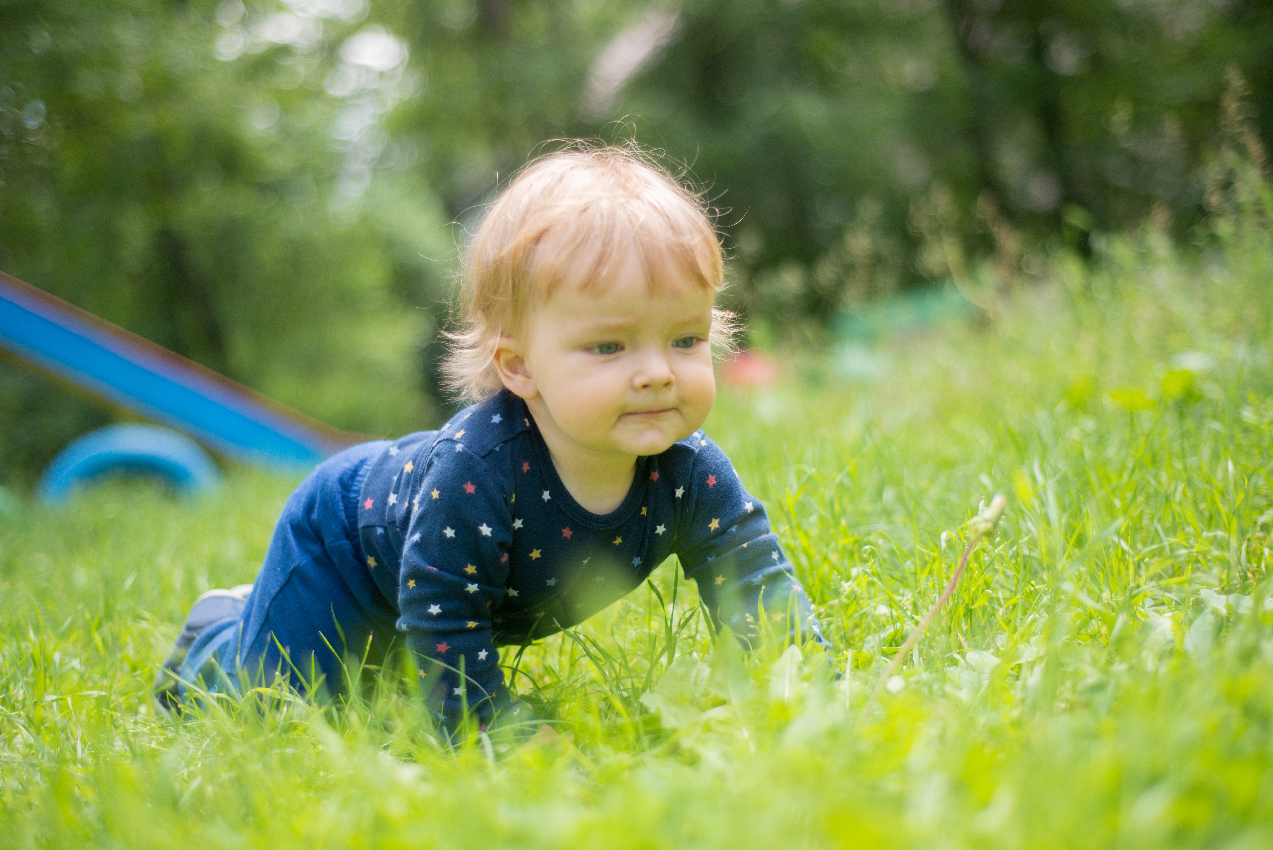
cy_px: 425
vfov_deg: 27.0
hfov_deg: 39.6
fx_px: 1769
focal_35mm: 50
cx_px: 636
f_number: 2.2
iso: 400
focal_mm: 50
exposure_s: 1/2500
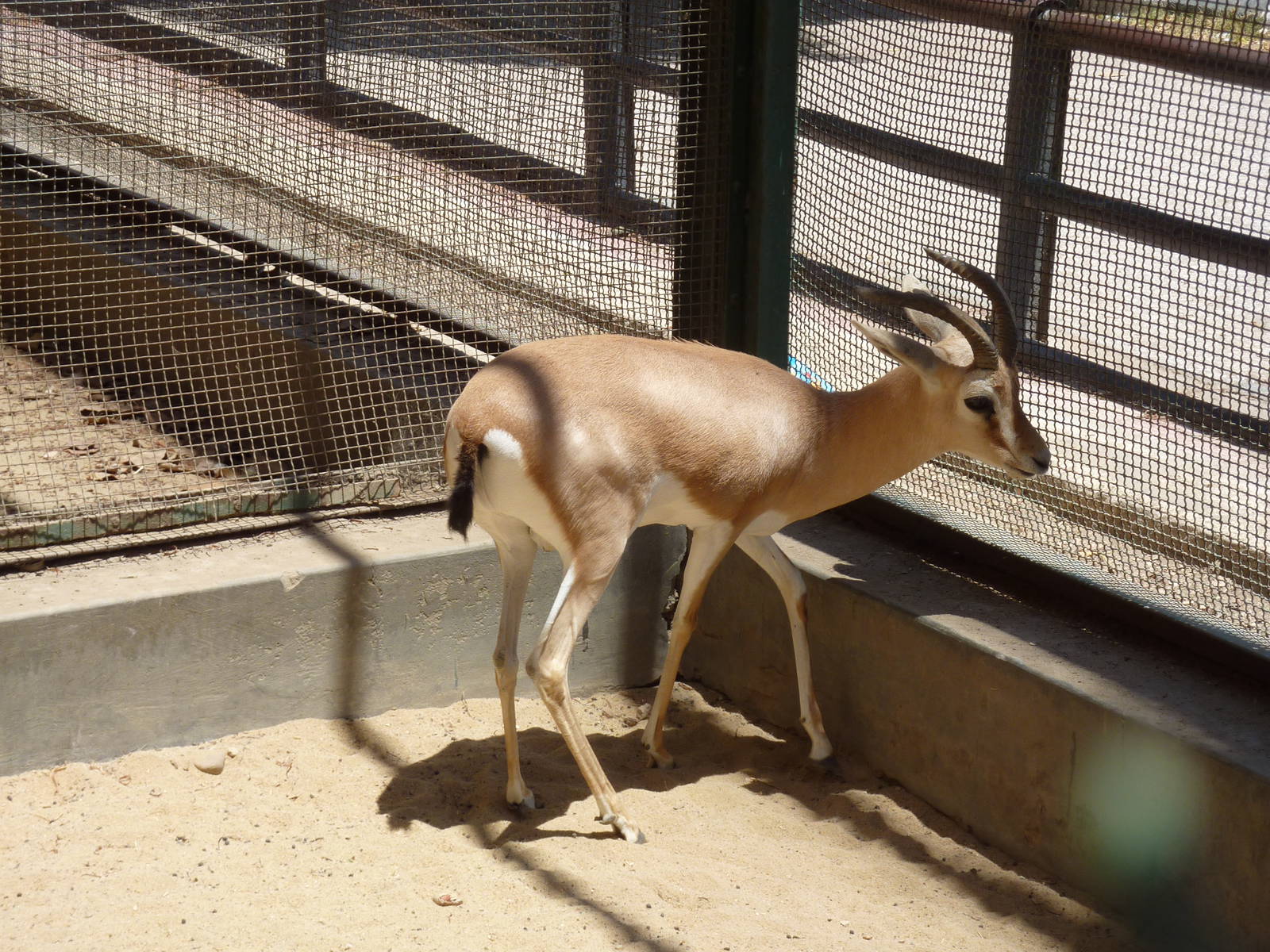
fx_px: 3302
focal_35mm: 90
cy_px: 476
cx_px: 635
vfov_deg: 16.4
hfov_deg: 21.8
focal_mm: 14.7
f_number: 4.3
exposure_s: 1/400
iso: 80
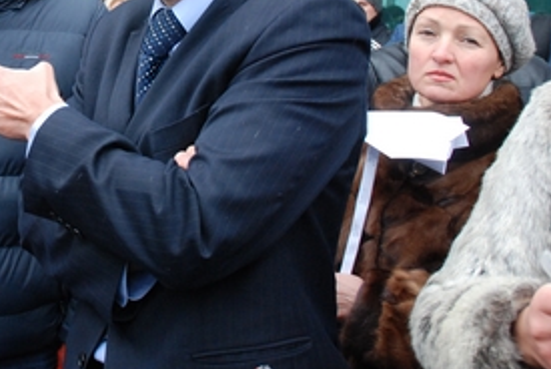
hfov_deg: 32.0
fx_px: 904
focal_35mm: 59
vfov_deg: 22.3
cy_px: 16
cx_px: 38
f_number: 6.3
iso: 800
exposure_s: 1/160
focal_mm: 18
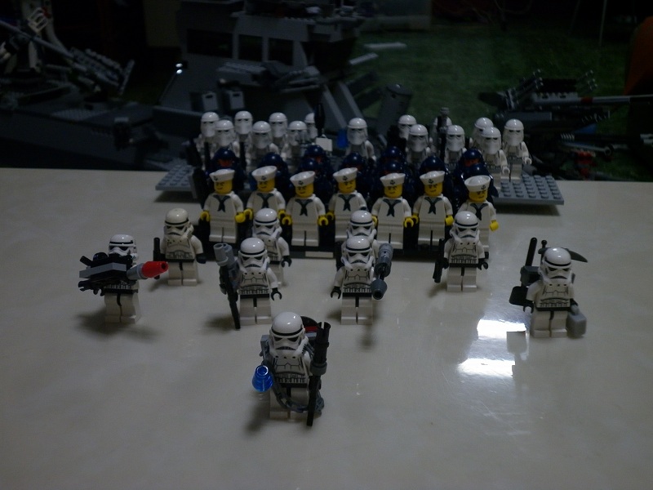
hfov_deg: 42.9
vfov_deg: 32.9
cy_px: 245
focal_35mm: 44
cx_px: 326
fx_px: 830
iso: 160
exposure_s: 1/40
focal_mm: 7.9
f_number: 3.5
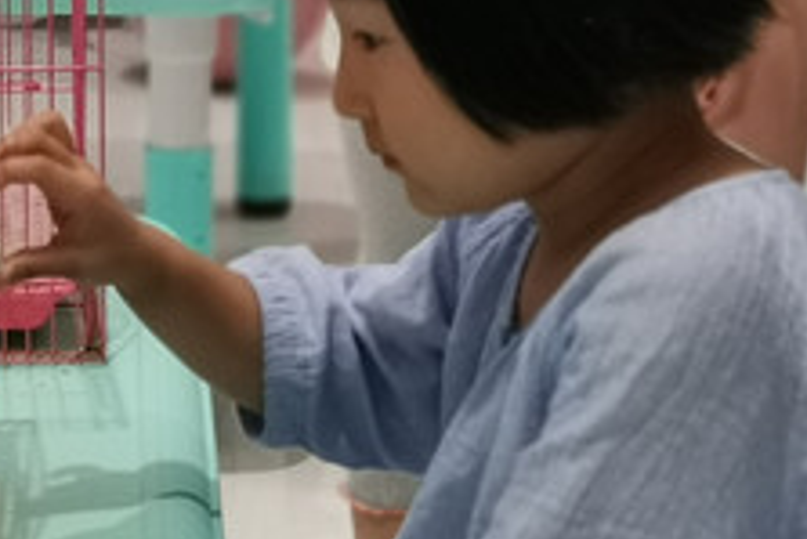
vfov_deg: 8.5
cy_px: 139
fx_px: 3634
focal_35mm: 162
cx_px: -128
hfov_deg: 12.4
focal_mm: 5.58
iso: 160
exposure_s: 1/100
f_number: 4
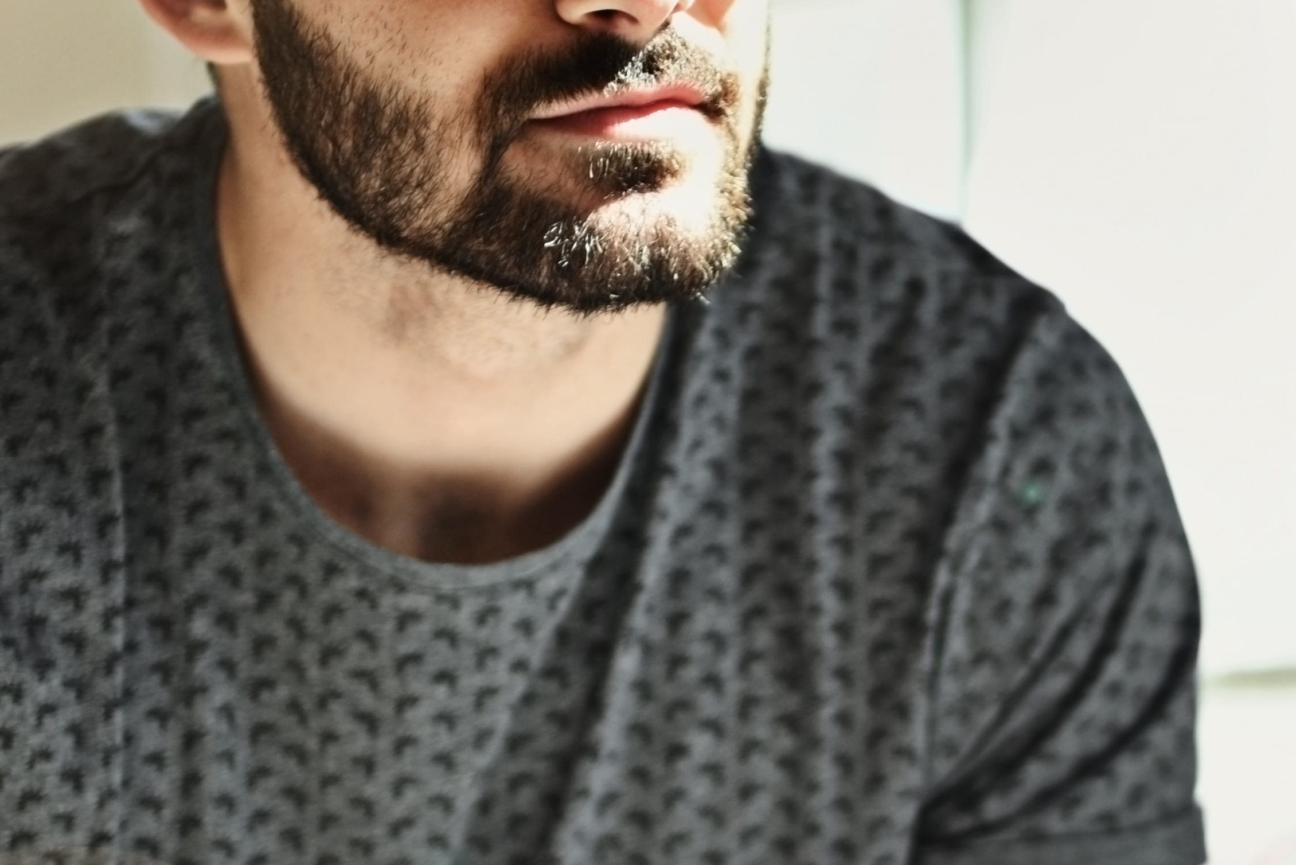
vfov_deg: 12.0
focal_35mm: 114
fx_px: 4105
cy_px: 629
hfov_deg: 17.8
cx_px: 1075
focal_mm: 35
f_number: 1.4
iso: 200
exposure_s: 1/1250
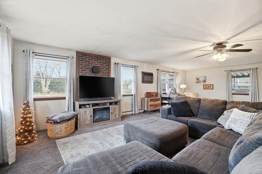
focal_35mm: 15
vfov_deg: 77.2
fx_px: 109
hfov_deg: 100.4
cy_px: 87
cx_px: 131
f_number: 4
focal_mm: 10
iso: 100
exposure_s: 1/160
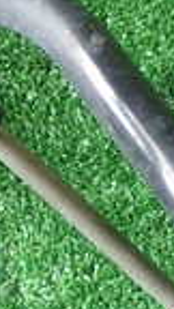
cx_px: -15
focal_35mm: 200
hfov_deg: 6.0
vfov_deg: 10.8
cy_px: 187
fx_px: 1640
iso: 200
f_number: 2.9
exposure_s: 1/50
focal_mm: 7.84
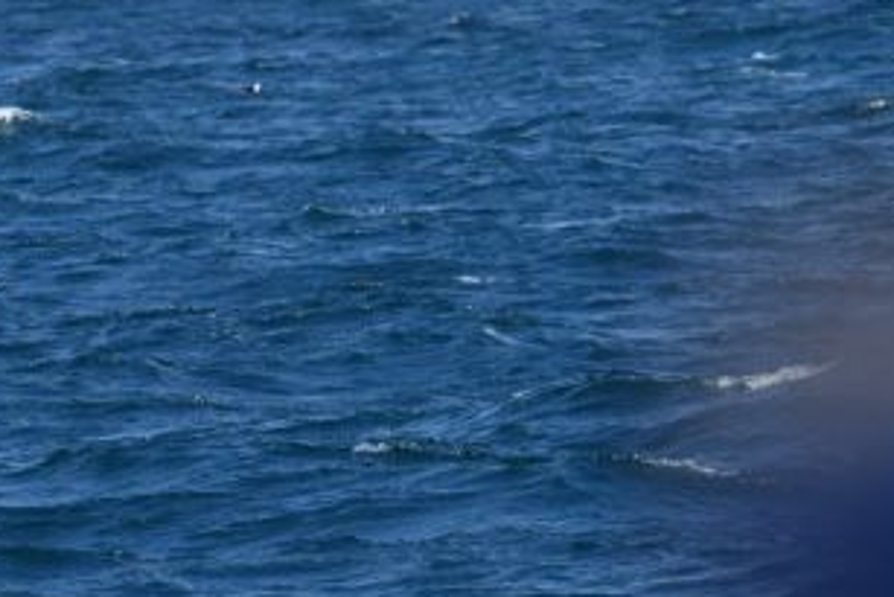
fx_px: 18111
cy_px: 616
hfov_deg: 2.8
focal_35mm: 729
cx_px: 355
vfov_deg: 1.9
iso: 1000
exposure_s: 1/8000
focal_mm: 280
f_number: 5.6
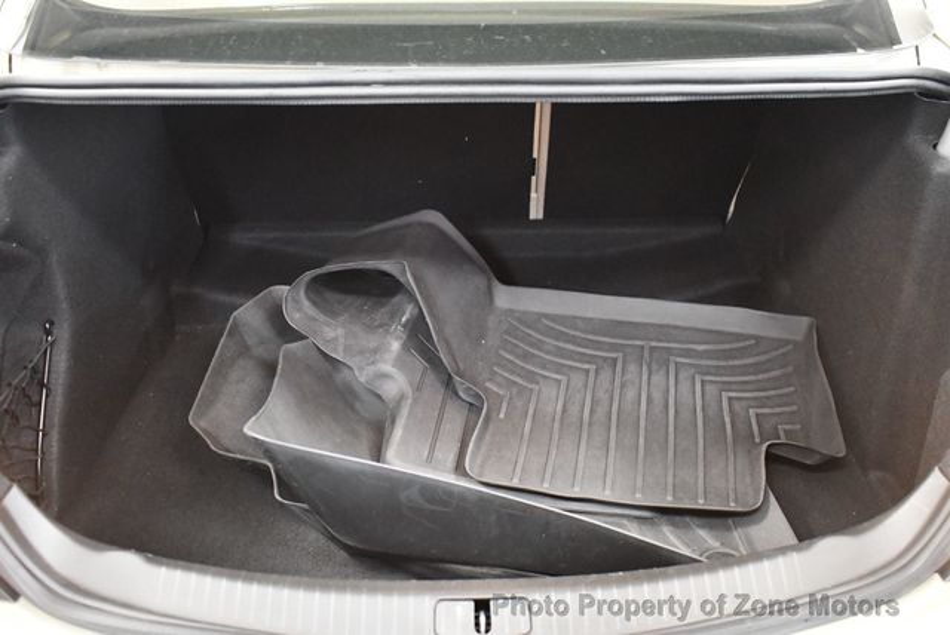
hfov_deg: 53.1
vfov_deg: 36.9
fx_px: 951
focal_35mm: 36
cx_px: 475
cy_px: 318
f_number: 3.5
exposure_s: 1/60
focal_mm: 18
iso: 5600
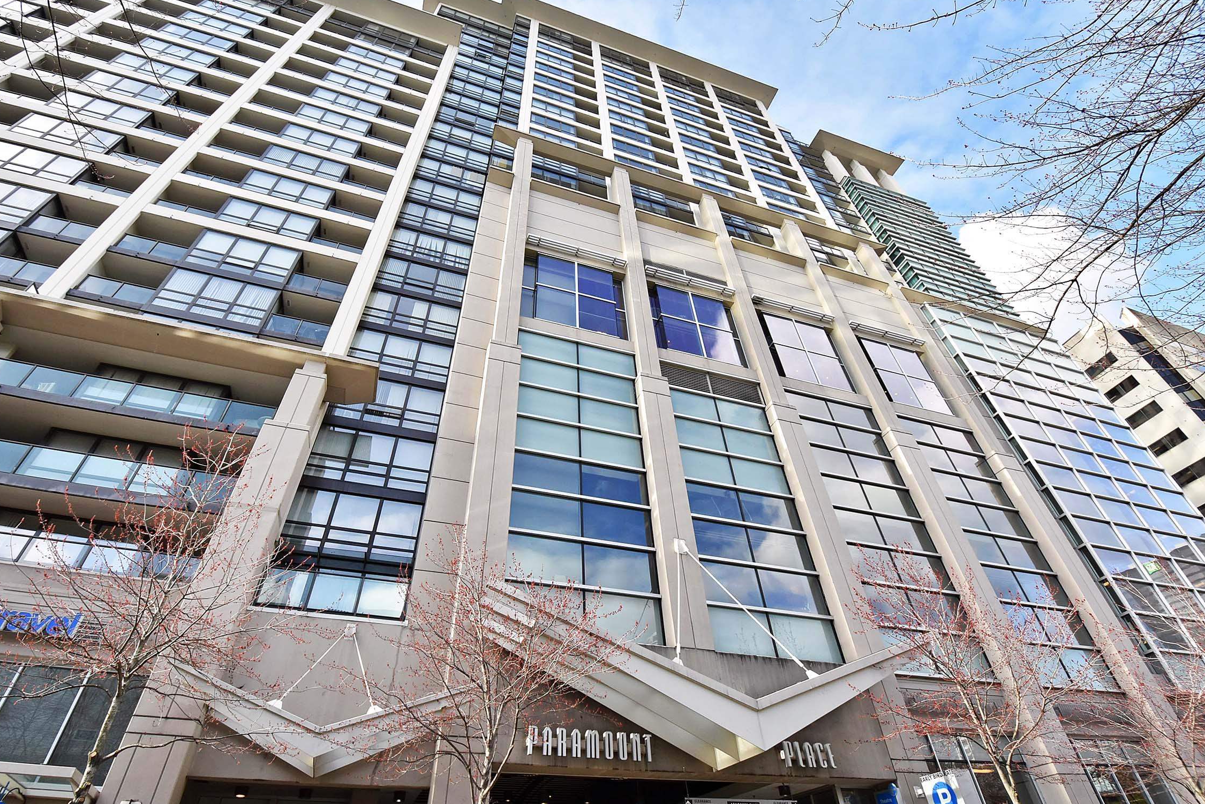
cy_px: 379
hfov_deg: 96.7
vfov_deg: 73.7
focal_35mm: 16
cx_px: 584
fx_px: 536
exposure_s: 1/320
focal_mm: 10
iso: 400
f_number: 7.1
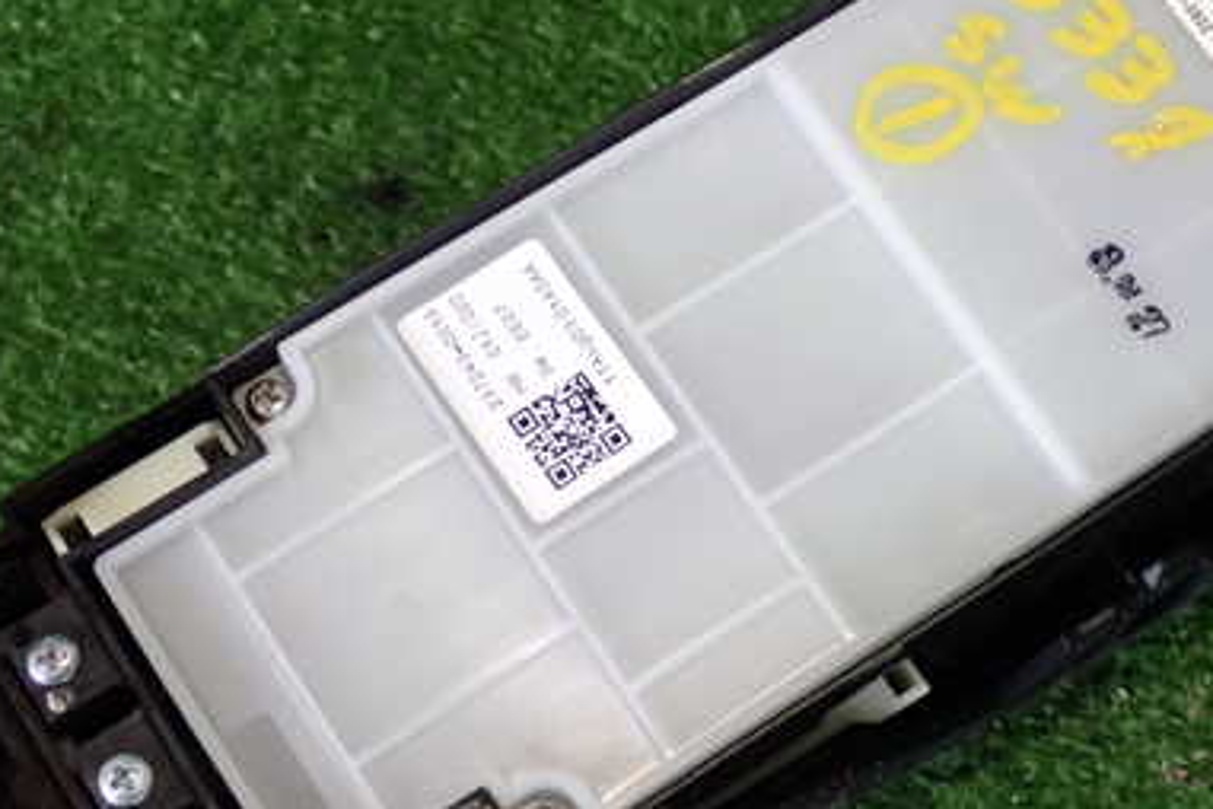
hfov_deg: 26.2
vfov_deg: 17.7
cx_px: 767
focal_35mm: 77
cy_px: 433
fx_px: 2594
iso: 500
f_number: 3.1
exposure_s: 1/50
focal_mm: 8.4
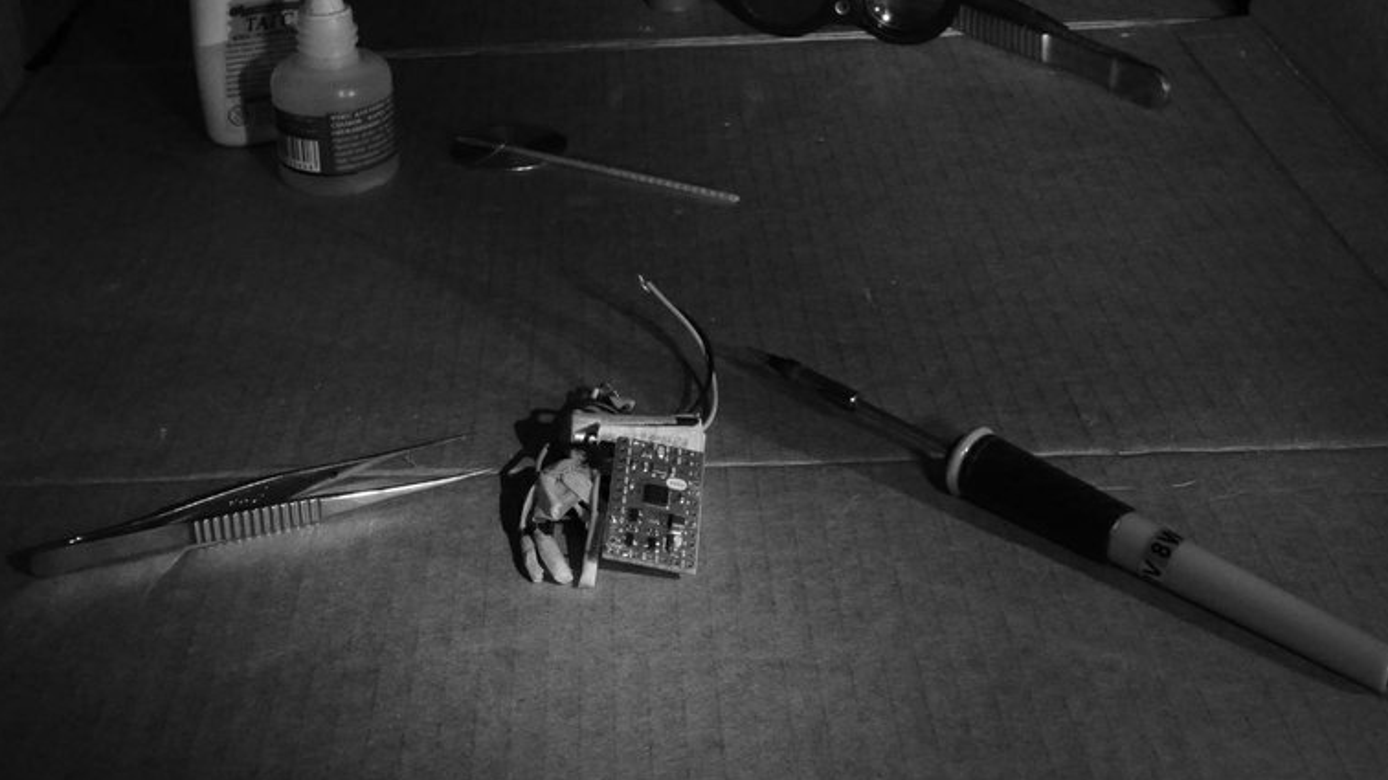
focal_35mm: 51
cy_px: 237
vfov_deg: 23.3
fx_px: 1877
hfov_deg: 40.5
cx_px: 608
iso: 1600
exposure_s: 2
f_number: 16
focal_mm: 24
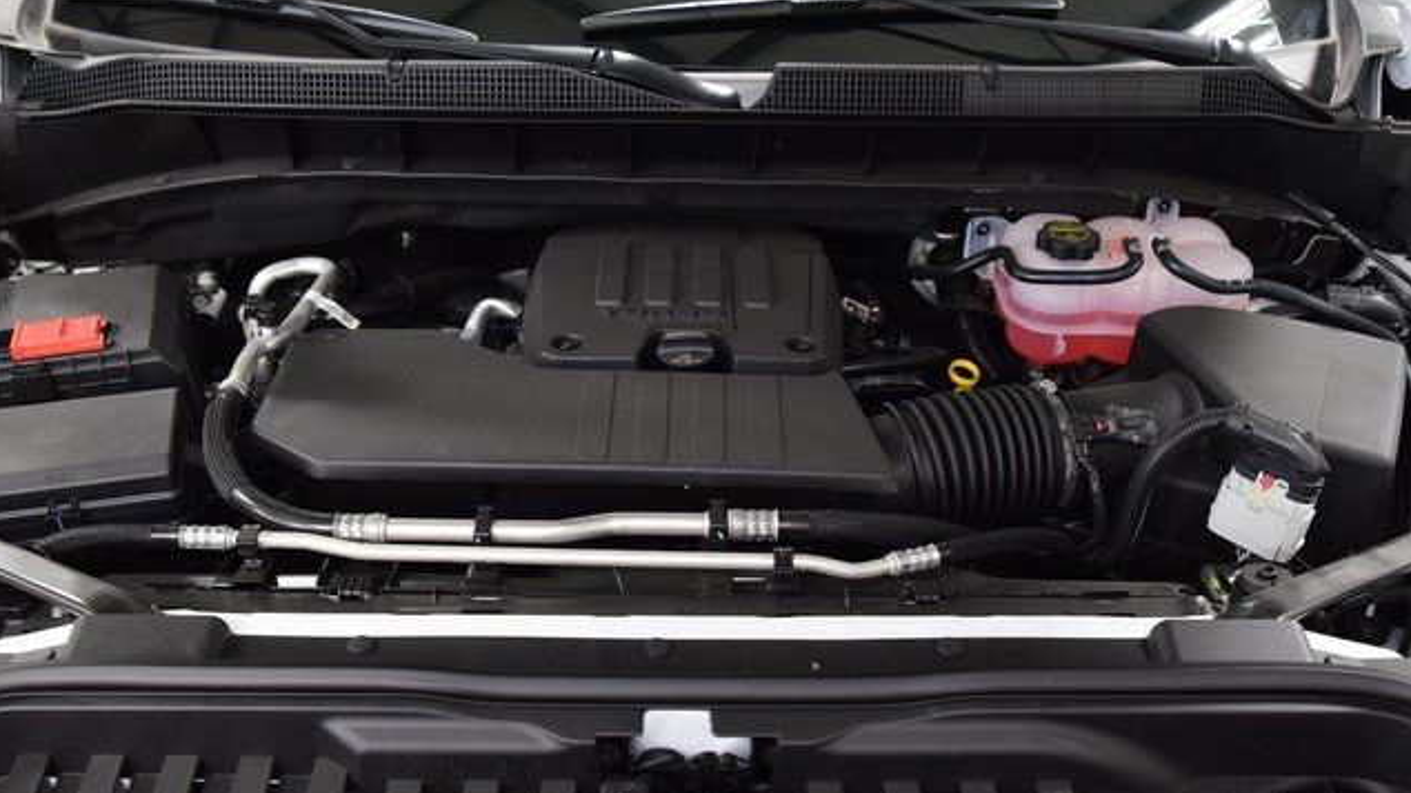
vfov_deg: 31.2
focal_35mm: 38
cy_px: 430
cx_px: 702
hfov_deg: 52.8
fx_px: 1422
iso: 1250
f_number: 6.3
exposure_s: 1/15
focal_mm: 24
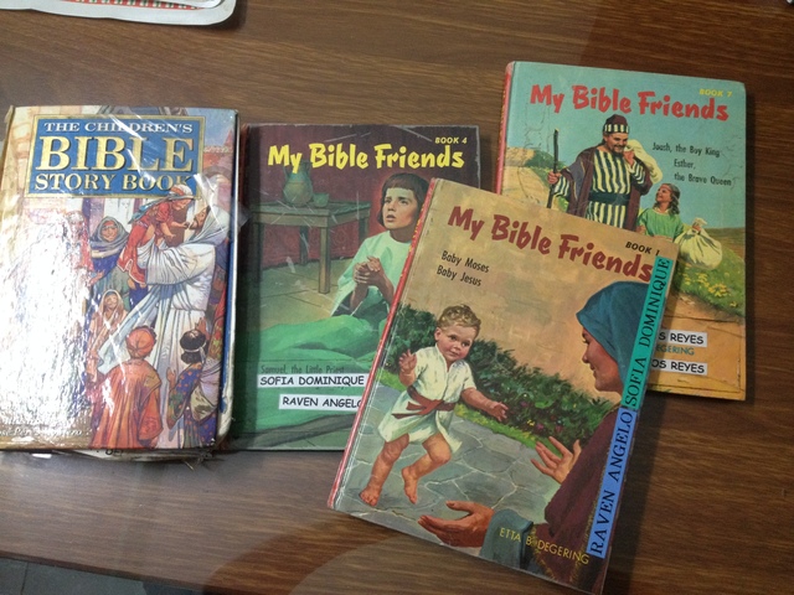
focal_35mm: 35
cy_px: 298
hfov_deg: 52.6
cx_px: 397
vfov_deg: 40.7
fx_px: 803
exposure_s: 1/20
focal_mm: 4.28
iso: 200
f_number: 2.4
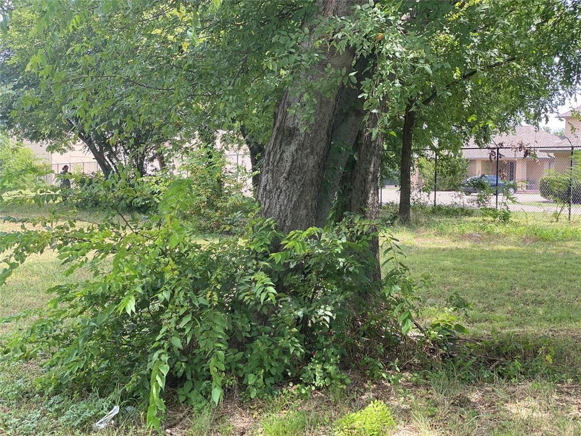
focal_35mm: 52
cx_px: 290
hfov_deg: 36.8
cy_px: 218
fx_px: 873
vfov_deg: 28.0
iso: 20
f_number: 2
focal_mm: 6
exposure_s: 1/139
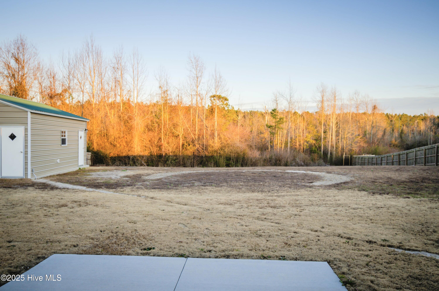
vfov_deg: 43.4
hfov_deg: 62.0
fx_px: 365
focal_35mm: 30
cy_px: 146
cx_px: 220
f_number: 6.3
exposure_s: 1/60
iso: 100
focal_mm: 20
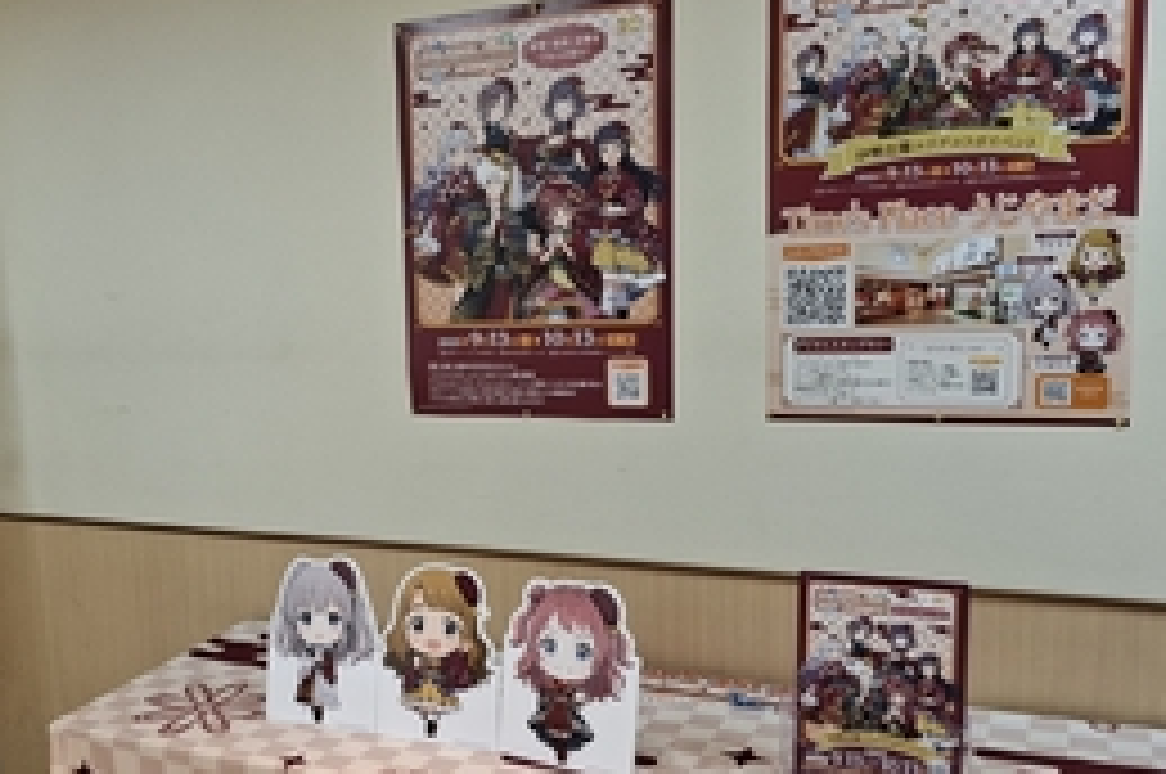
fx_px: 1197
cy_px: 464
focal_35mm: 37
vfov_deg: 35.7
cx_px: 396
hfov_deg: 51.1
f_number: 1.8
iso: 80
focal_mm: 5.54
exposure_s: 1/100
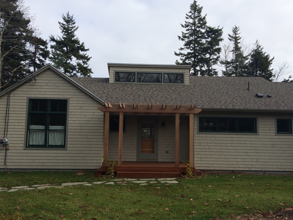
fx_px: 271
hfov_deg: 56.8
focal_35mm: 32
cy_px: 115
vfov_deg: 44.2
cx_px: 152
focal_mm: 4.15
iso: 32
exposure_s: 1/1709
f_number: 2.2
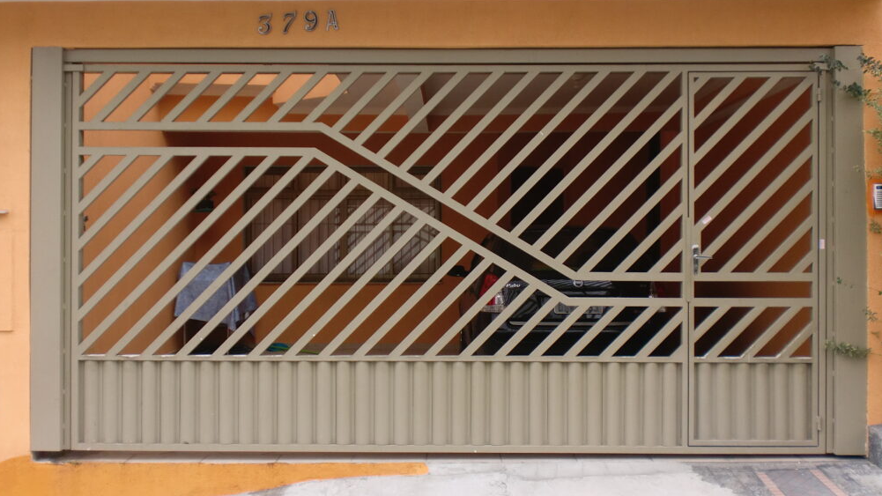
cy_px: 256
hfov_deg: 51.6
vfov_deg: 30.4
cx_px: 442
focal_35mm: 39
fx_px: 912
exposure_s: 1/60
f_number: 3.1
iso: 80
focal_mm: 6.3
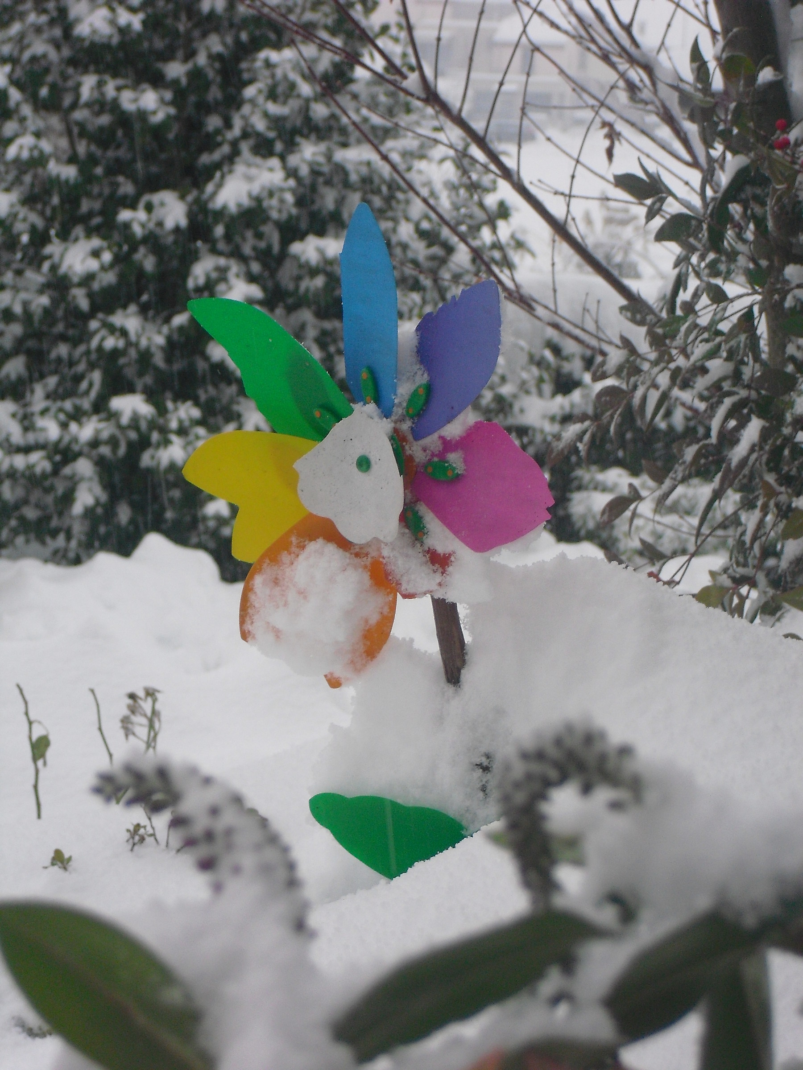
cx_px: 402
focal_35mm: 107
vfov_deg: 18.4
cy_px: 535
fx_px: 3309
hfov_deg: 13.8
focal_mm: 18.9
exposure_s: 1/100
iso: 200
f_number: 5.6
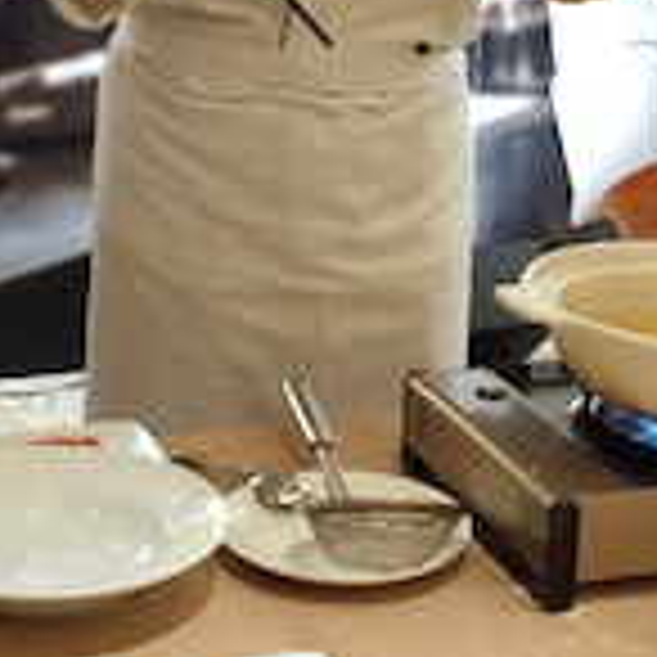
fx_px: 2083
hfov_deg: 17.9
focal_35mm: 97
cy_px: 9
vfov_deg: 17.5
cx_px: 306
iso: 800
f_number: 2.8
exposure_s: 1/25
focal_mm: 13.9
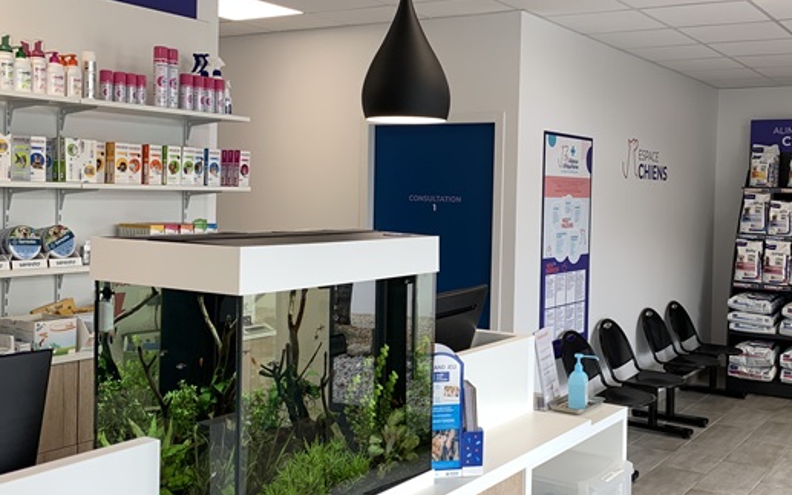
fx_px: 863
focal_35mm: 40
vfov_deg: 32.0
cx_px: 504
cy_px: 227
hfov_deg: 48.7
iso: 25
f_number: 1.8
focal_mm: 4.25
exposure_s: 1/100
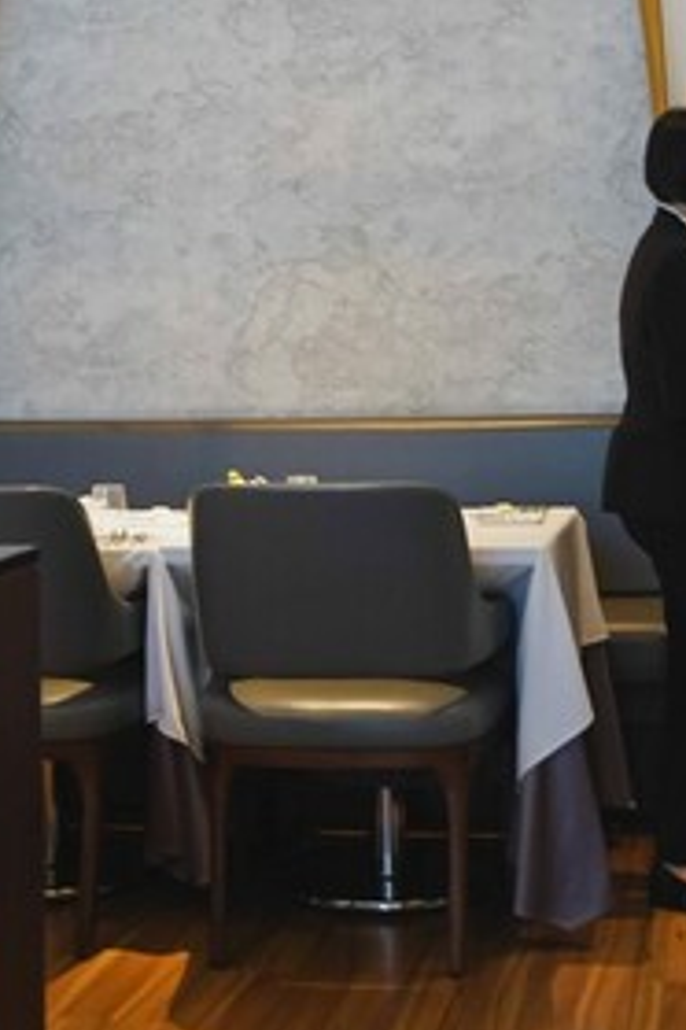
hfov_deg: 18.7
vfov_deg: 26.4
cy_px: 37
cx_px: 384
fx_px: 2086
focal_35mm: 73
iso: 1250
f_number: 2.8
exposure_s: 1/30
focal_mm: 24
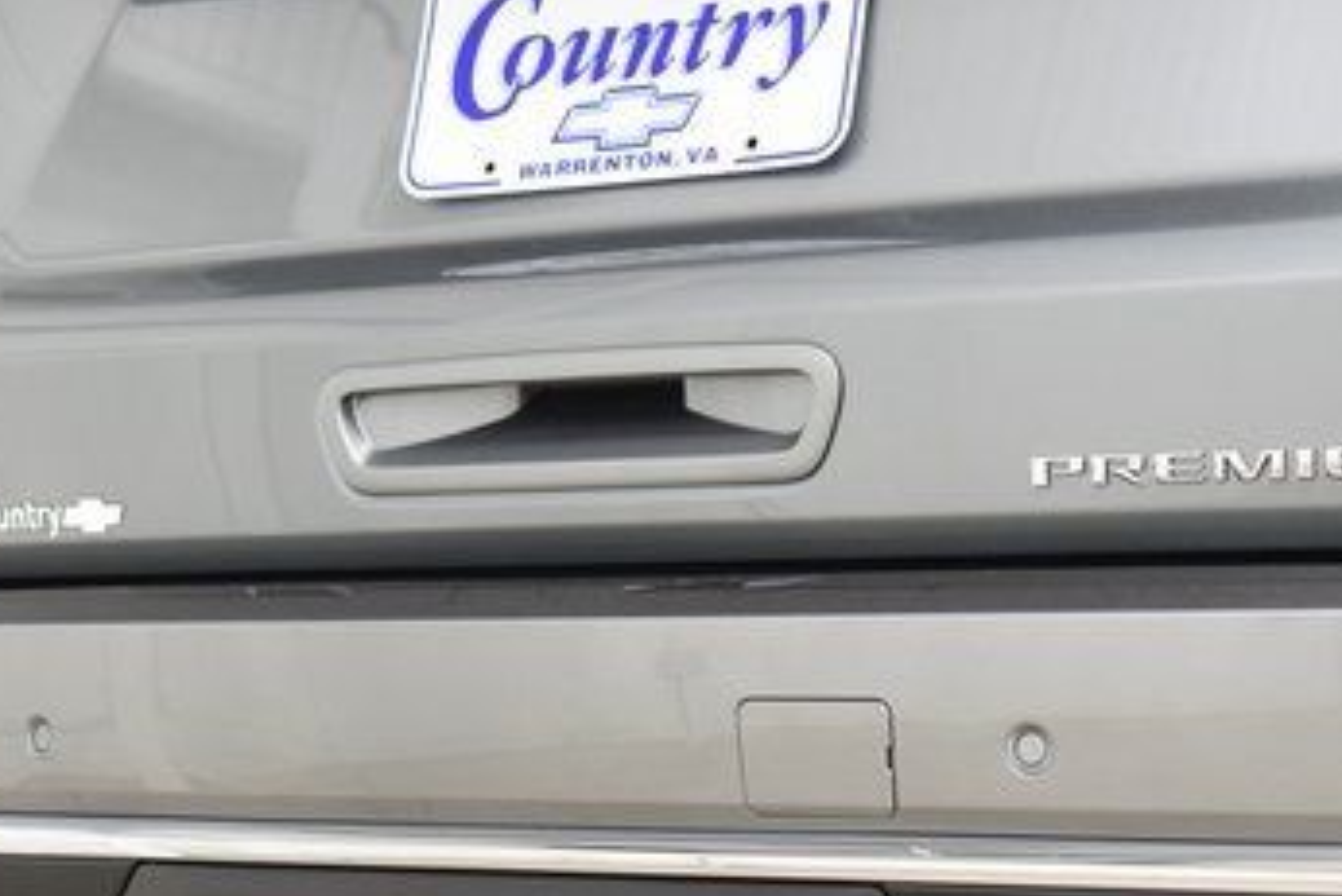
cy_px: 816
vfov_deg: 13.6
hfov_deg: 20.4
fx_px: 3729
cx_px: 749
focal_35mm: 100
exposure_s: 1/60
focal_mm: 36
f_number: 3.2
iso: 1600
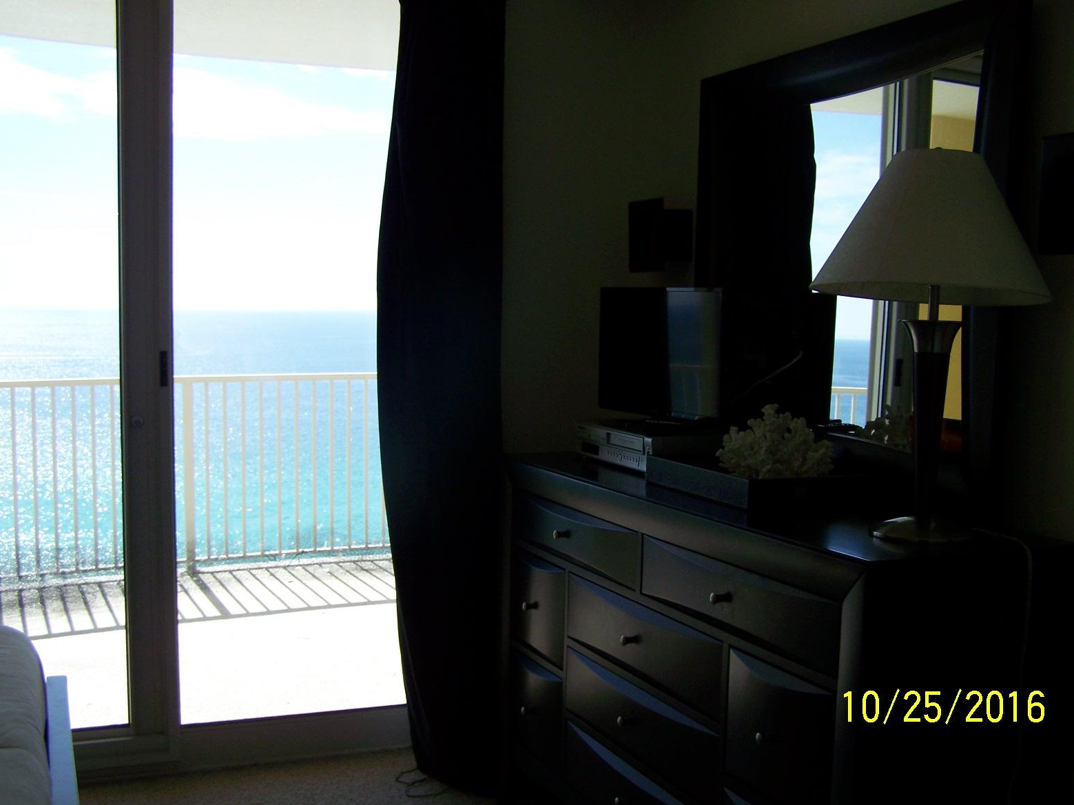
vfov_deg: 36.8
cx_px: 531
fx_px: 1210
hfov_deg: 47.9
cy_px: 397
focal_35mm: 39
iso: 64
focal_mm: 6.3
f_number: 2.8
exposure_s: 1/320
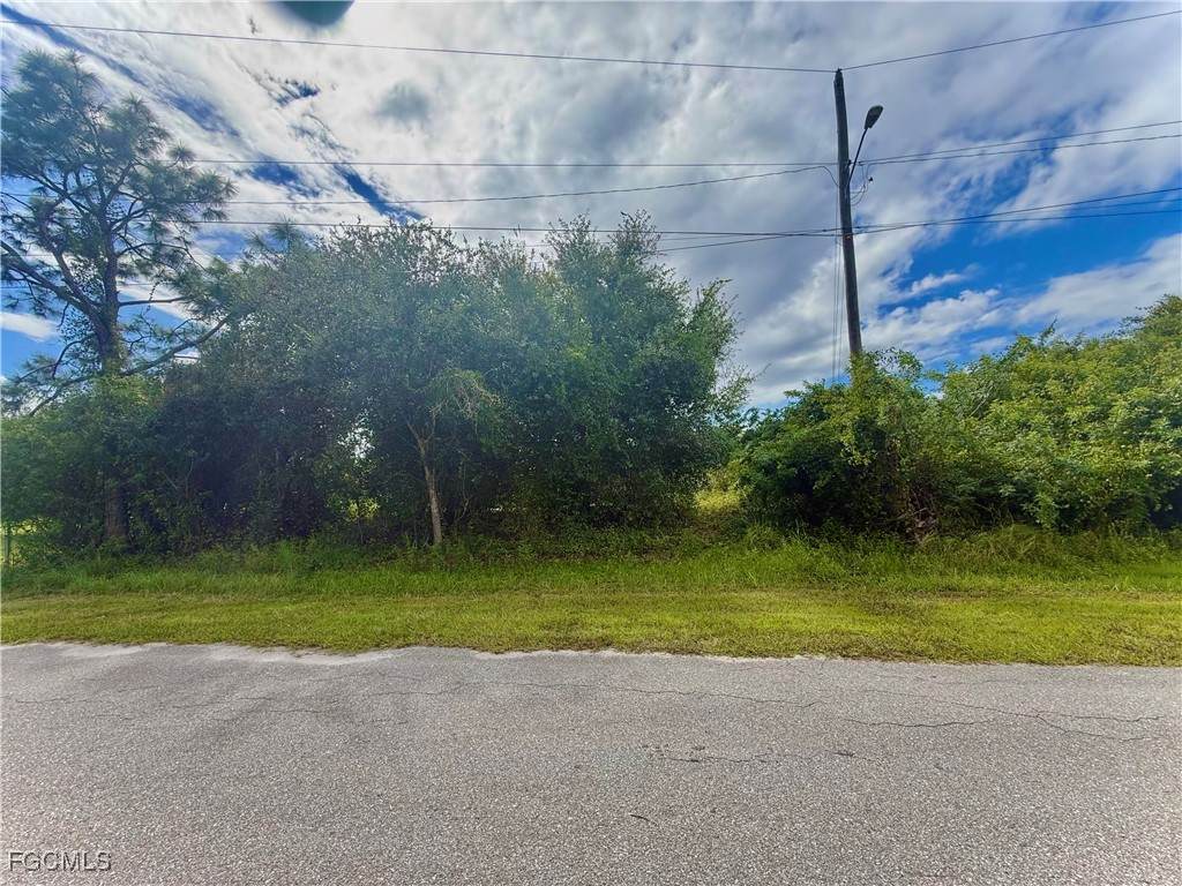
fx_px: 478
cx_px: 591
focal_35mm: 14
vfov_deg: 85.7
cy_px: 443
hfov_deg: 102.1
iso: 50
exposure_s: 1/760
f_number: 2.2
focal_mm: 2.22
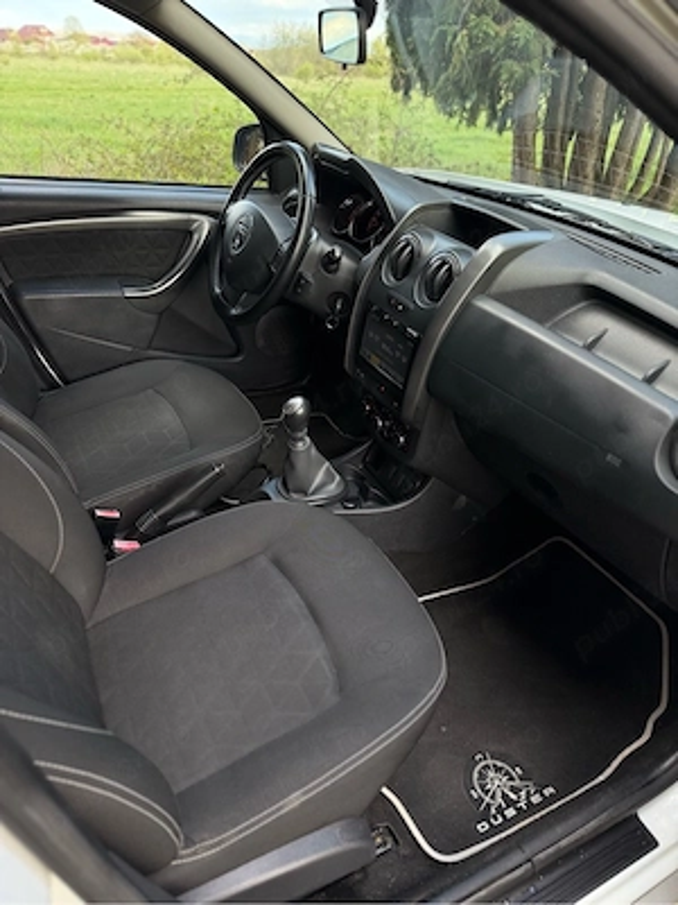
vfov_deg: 71.6
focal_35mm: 24
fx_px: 627
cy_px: 452
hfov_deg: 56.8
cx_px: 339
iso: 200
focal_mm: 6.76
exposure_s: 1/172
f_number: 1.78
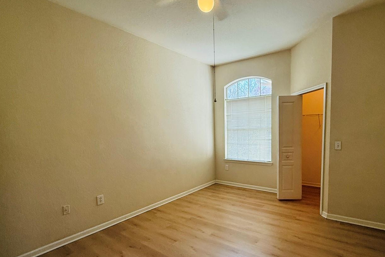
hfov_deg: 86.3
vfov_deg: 64.2
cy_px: 147
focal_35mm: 19
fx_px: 203
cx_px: 222
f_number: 2.2
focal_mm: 2.22
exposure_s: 1/120
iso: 250
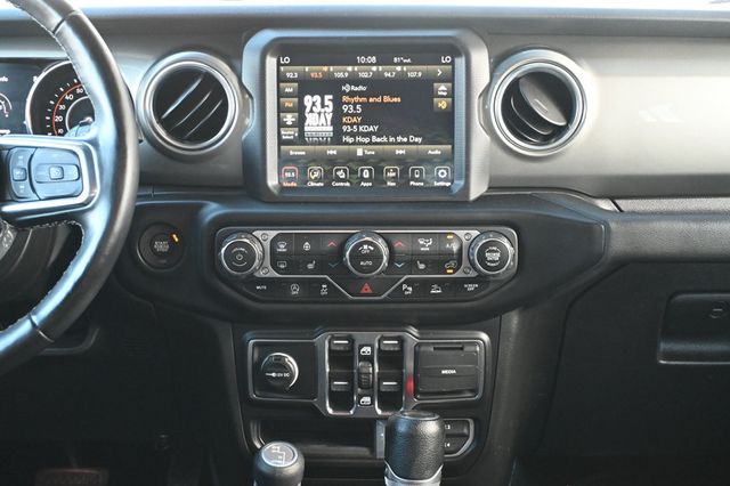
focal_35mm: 52
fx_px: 1064
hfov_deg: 37.9
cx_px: 365
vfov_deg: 25.7
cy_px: 243
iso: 3200
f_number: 5.3
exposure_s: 1/100
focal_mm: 35
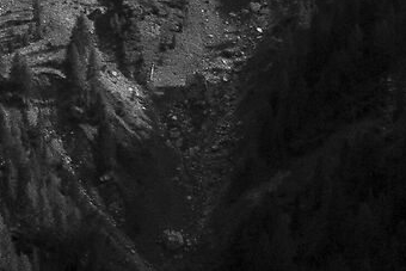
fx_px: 4964
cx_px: -658
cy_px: -363
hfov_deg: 4.5
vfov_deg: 3.1
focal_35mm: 440
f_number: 8
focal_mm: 30
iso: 200
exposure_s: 1/400
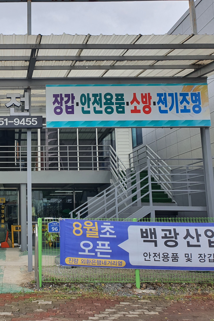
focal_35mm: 37
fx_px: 330
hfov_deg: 33.1
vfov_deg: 51.9
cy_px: 162
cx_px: 3
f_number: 2.4
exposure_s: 1/1004
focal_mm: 4.3
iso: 50
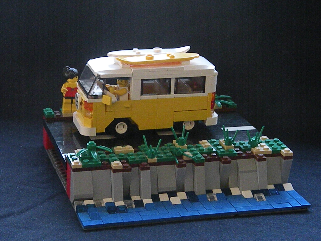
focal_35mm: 100
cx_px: 160
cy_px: 120
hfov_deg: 19.6
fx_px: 927
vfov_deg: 14.8
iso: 1600
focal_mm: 17.9
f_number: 4
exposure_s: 1/246
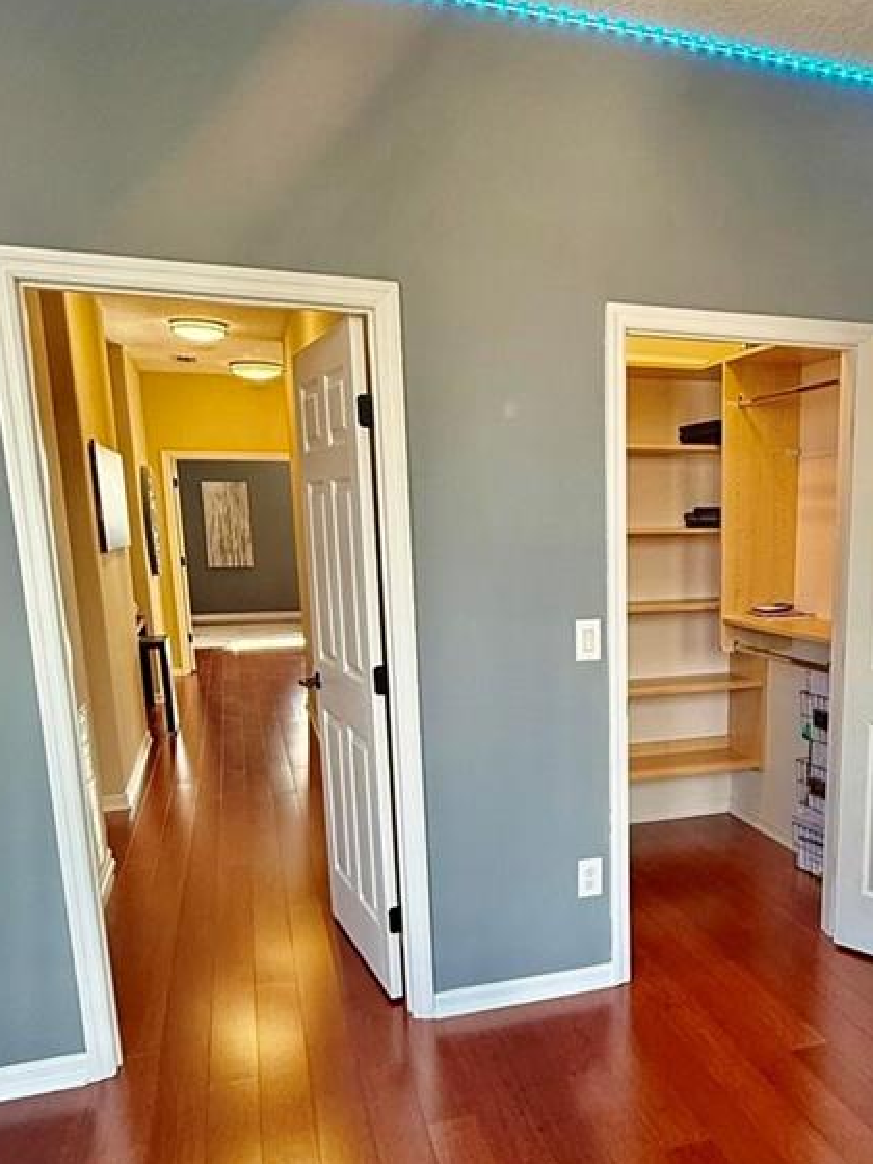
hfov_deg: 45.3
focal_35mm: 30
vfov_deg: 59.0
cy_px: 742
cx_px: 646
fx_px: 1009
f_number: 2.2
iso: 200
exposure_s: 1/120
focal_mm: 2.22
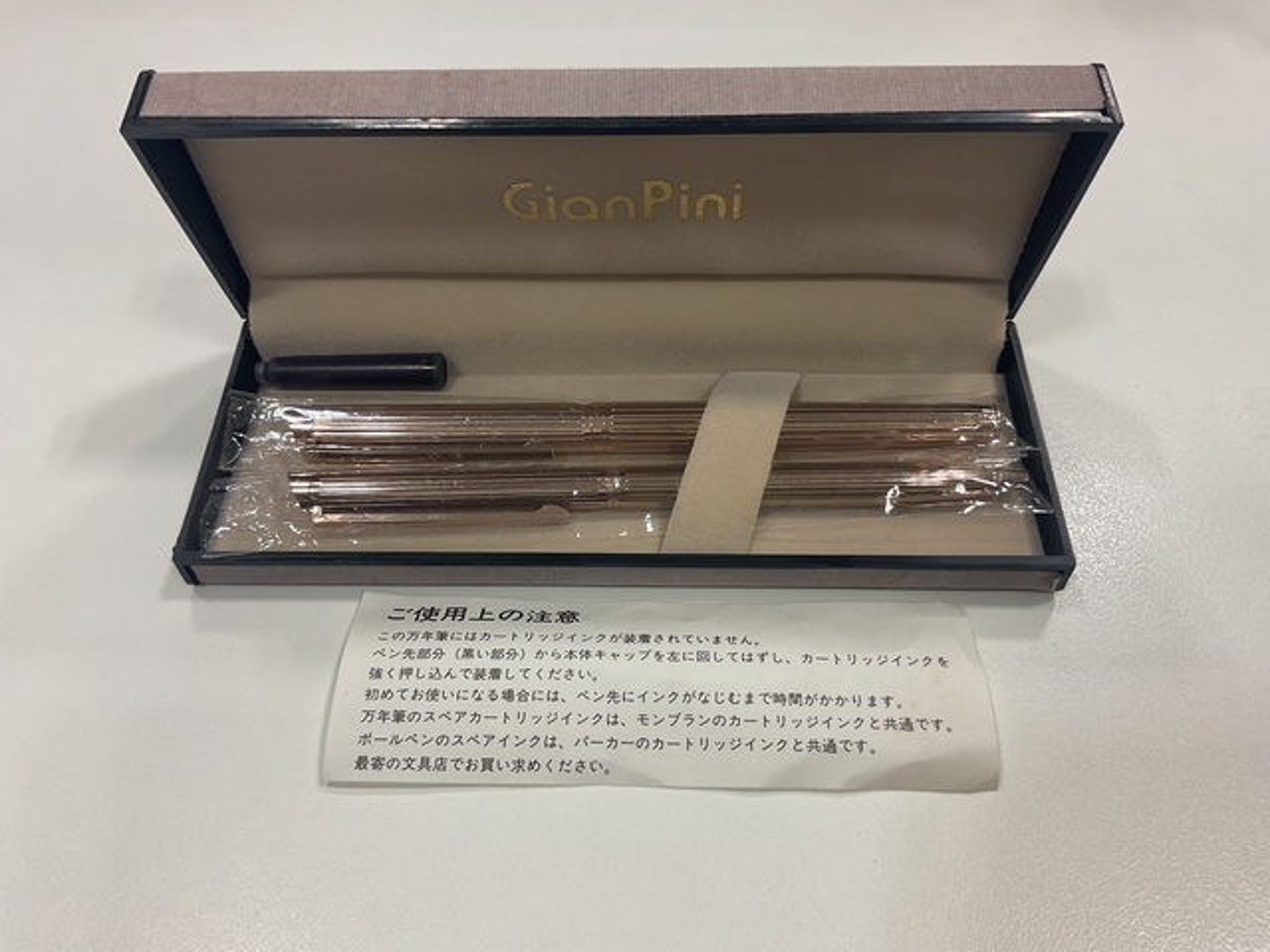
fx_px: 1064
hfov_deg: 61.7
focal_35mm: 29
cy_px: 476
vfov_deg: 48.2
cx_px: 635
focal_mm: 3
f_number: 1.8
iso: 50
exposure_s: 1/100
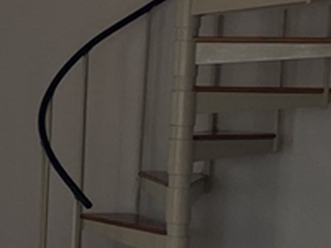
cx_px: -392
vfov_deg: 11.2
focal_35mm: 132
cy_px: 117
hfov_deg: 12.6
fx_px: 1261
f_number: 1.6
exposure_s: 1/170
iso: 50
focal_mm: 5.1
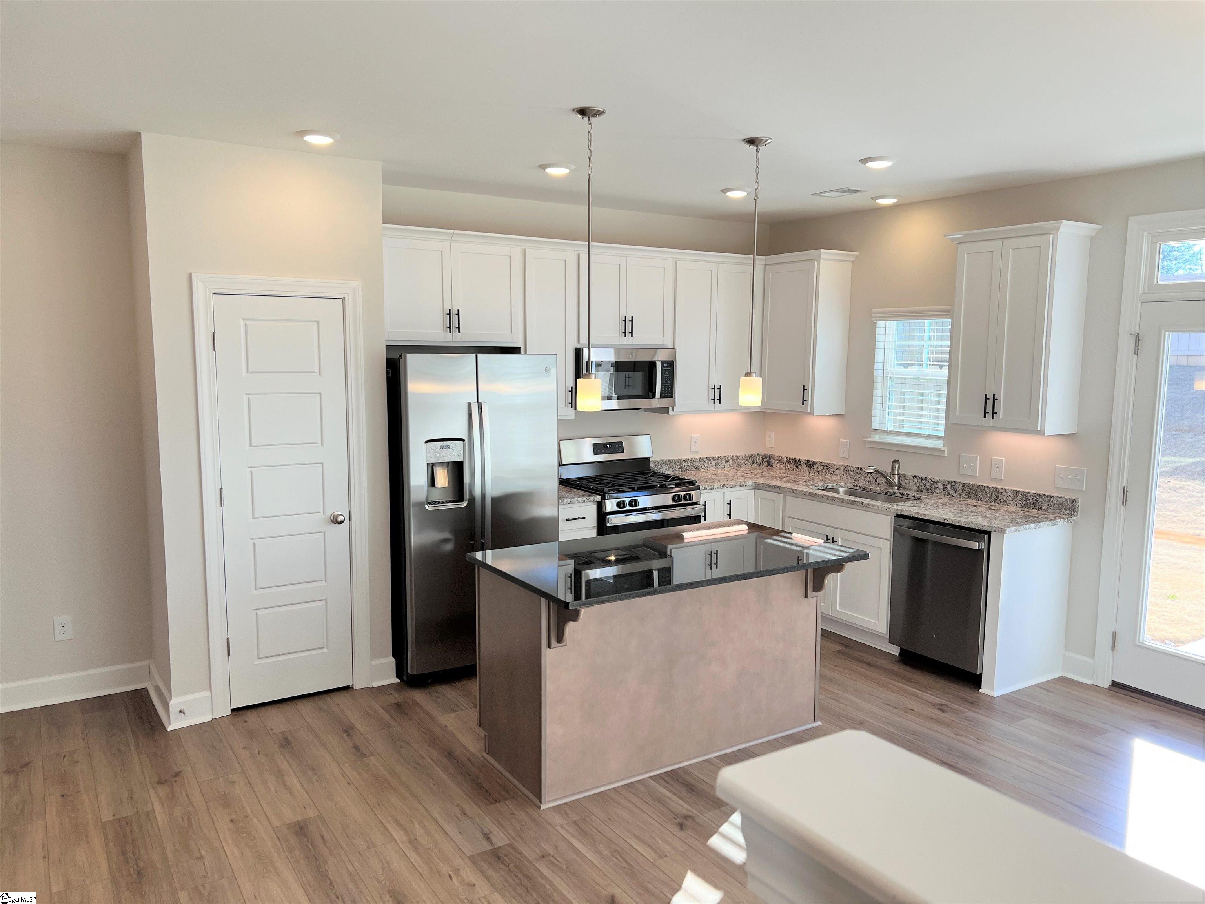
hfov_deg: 67.3
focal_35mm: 26
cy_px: 452
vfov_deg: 53.1
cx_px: 602
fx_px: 905
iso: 50
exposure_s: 1/346
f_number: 1.5
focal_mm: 5.7
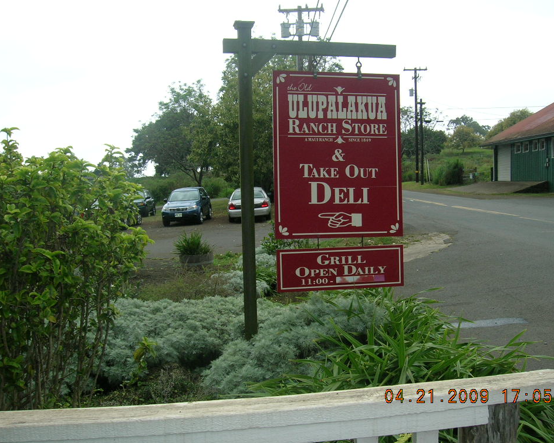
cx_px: 298
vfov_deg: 41.1
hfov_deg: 50.2
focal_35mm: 36
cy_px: 218
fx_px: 590
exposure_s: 1/281
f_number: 4.9
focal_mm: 5.7
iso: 71
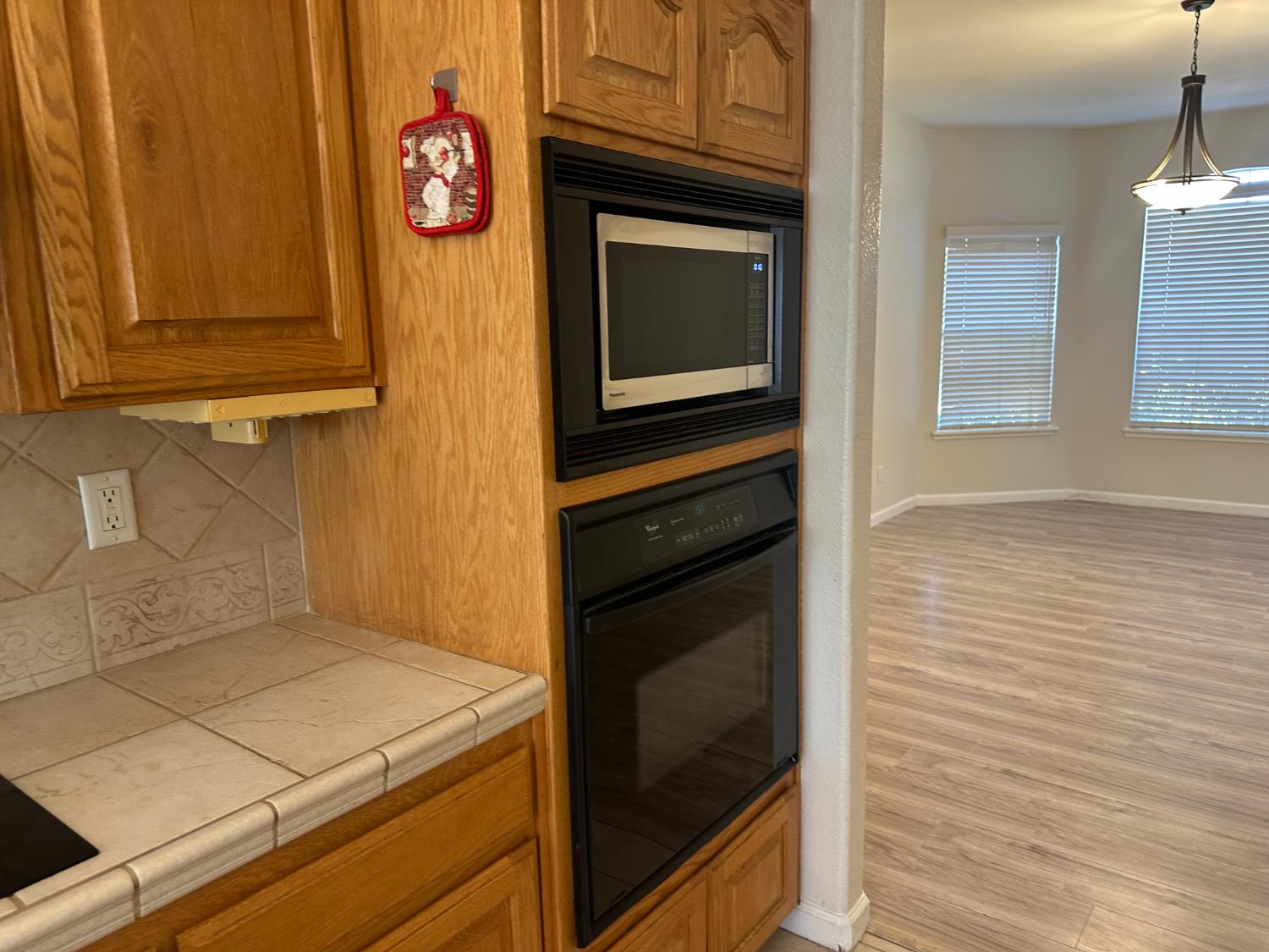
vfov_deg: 56.8
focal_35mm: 24
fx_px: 880
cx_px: 634
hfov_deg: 71.6
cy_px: 476
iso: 160
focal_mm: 6.86
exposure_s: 1/60
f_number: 1.78
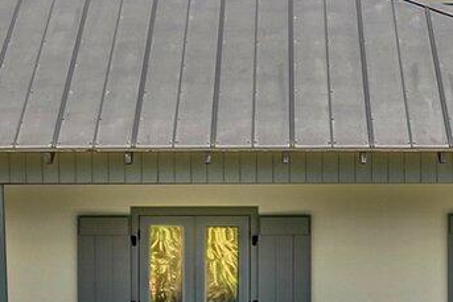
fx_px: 2178
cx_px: 357
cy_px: 304
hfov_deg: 11.8
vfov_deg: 7.9
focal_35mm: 173
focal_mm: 19.6
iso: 50
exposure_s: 1/100
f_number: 9
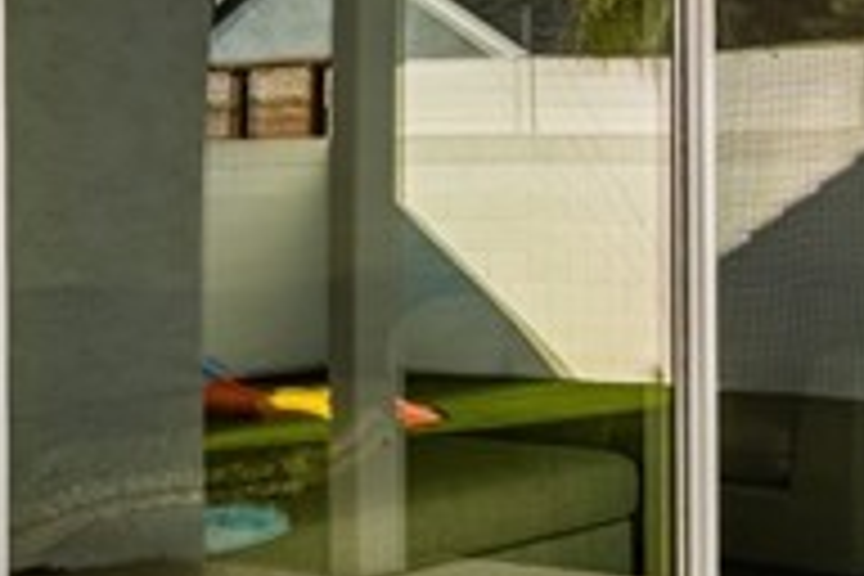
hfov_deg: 24.4
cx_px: 1354
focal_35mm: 60
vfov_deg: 22.5
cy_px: 200
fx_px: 1440
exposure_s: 1/200
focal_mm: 18
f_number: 14
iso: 100
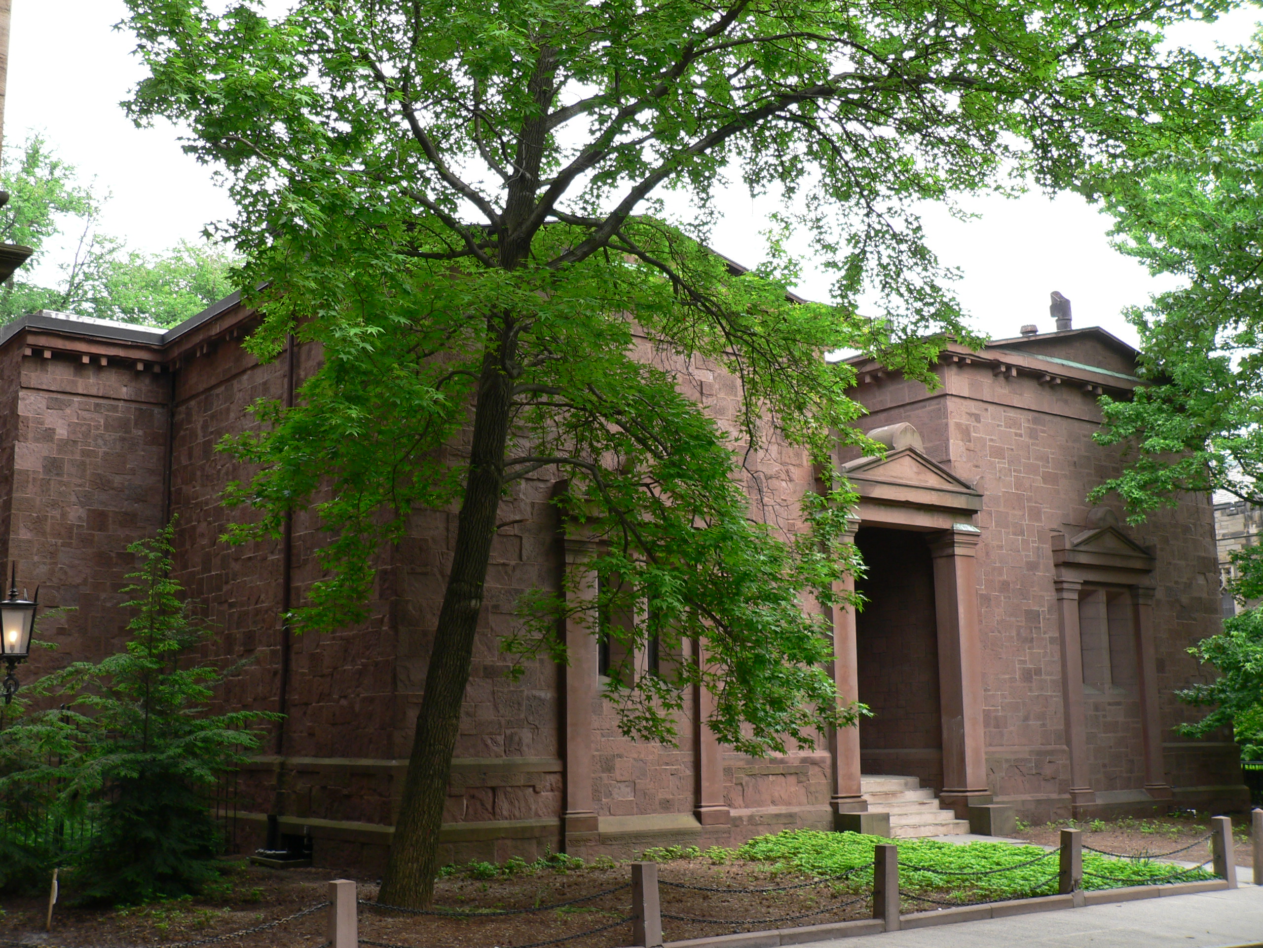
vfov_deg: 35.1
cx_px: 632
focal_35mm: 41
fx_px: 1496
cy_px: 474
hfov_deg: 45.8
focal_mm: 6.8
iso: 80
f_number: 2.8
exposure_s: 1/125
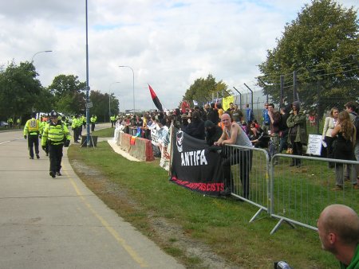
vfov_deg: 39.7
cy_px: 134
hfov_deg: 51.3
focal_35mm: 36
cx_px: 180
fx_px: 374
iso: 100
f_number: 5.2
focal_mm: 4.7
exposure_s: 1/218
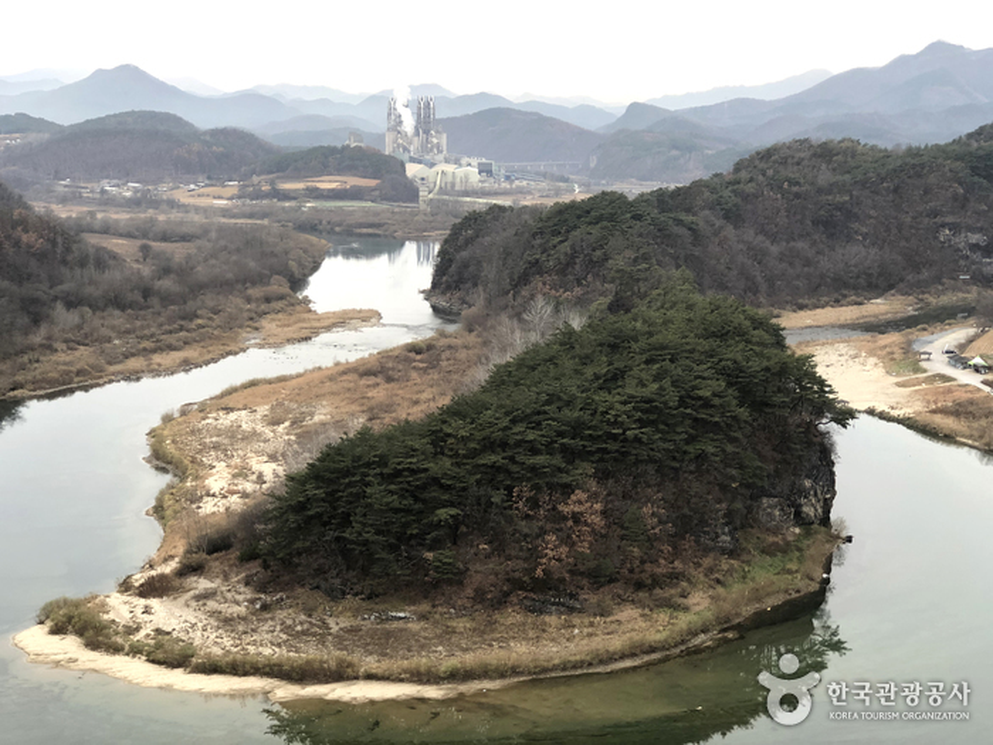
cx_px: 496
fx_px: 1635
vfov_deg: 25.7
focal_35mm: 57
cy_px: 372
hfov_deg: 33.8
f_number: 2.8
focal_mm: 6.6
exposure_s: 1/120
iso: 80
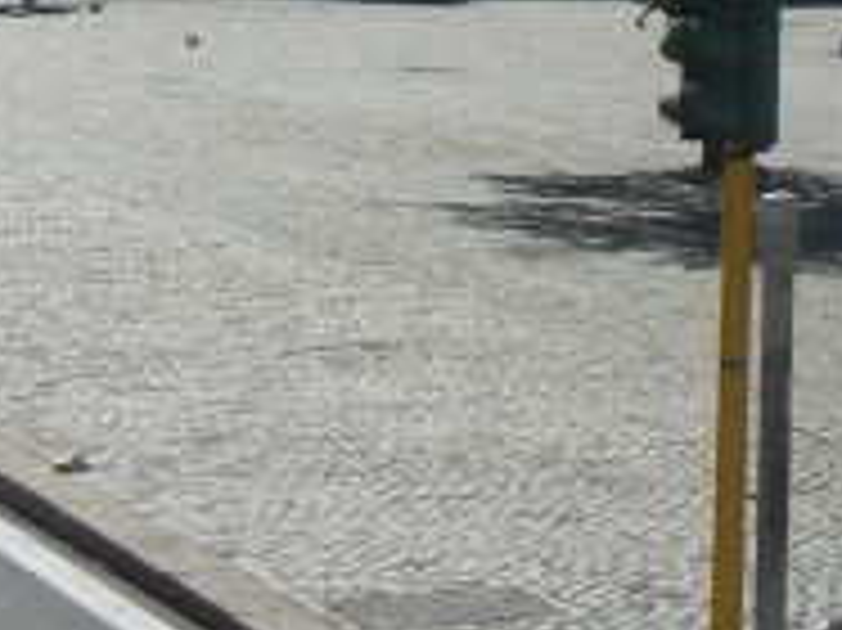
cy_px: -472
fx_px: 3987
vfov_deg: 8.7
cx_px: 1297
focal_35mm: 164
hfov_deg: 11.5
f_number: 7
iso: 160
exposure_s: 1/517
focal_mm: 5.4
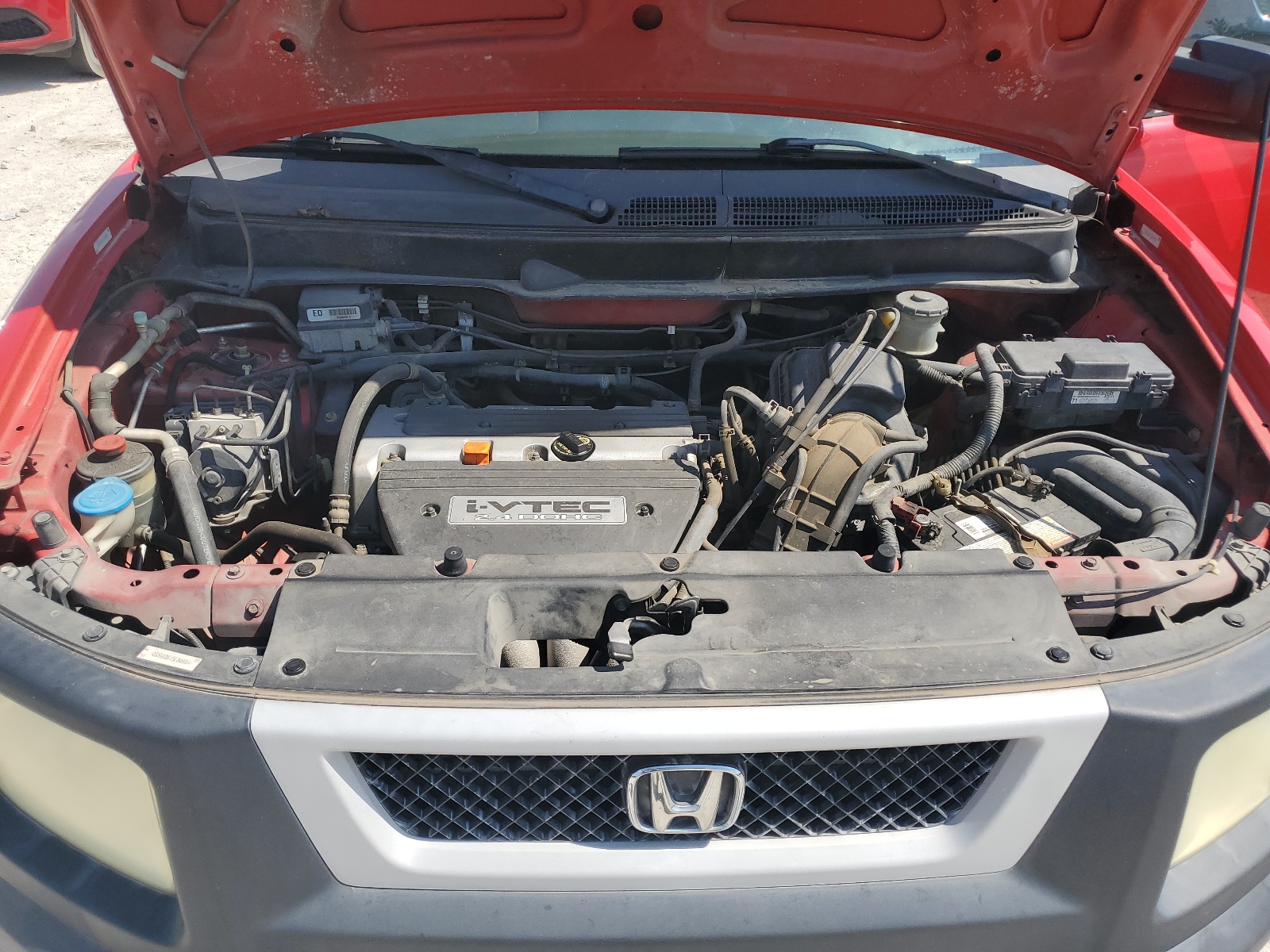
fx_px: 954
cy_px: 476
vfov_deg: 53.1
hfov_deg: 67.3
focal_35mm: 26
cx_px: 635
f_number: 1.5
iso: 50
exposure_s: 1/3333
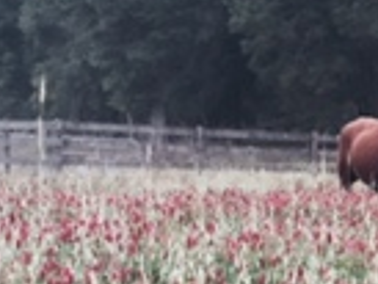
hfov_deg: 13.0
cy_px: 312
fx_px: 1475
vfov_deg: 10.9
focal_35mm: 135
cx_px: 706
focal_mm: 4.15
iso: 32
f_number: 2.2
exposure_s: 1/444
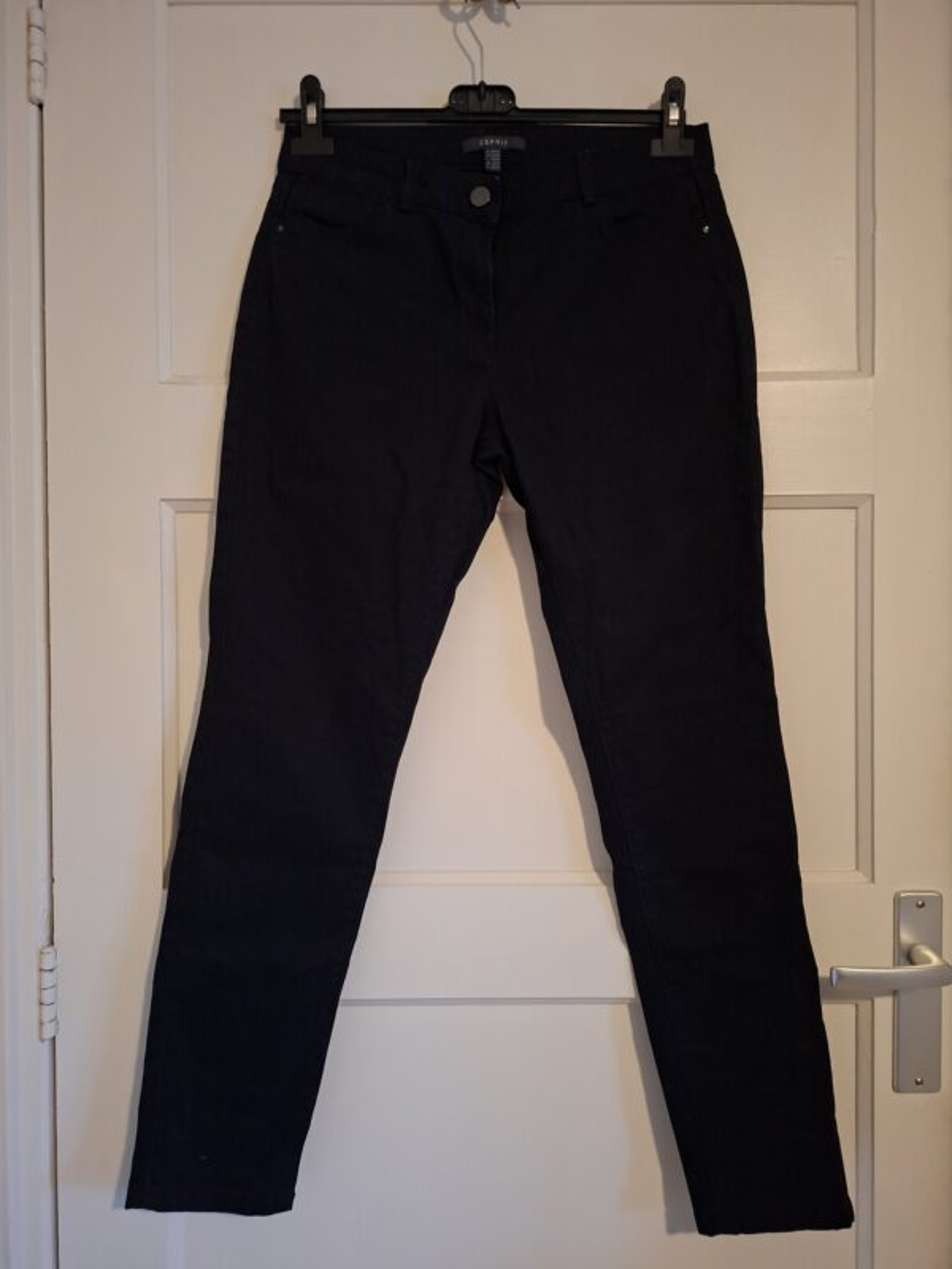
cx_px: 476
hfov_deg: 58.9
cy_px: 634
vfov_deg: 73.9
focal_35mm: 23
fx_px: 843
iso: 800
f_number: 1.8
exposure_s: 1/20
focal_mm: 5.54
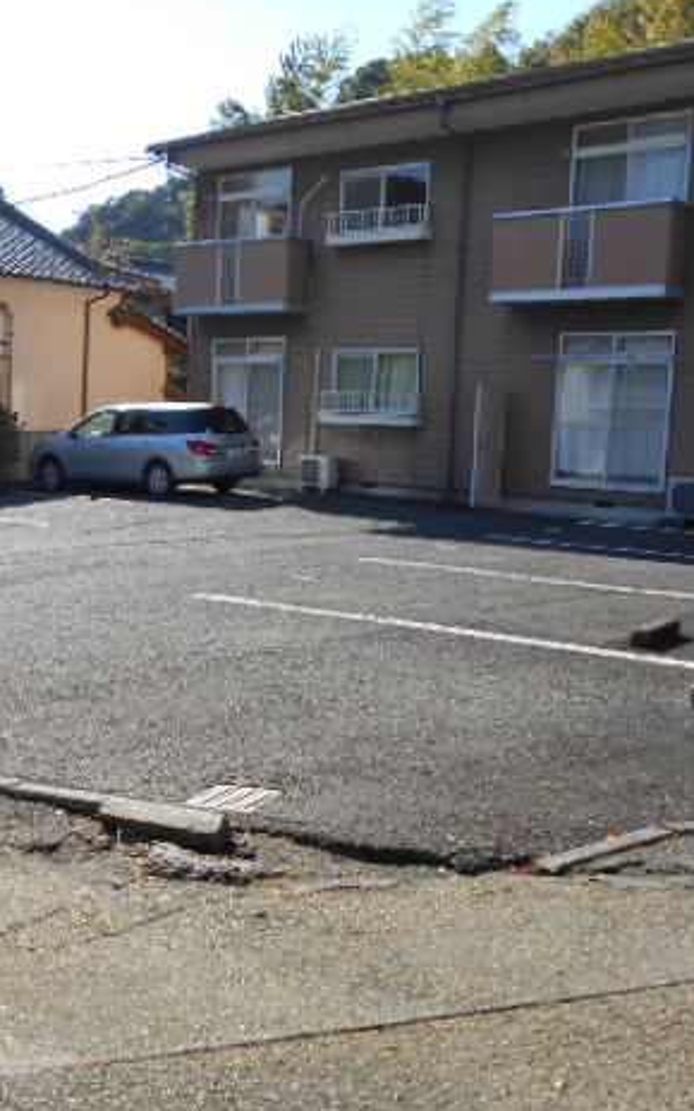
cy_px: 546
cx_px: 187
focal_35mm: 38
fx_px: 1150
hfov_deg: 33.0
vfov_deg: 51.5
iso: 80
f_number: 3.2
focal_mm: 4.6
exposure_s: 1/640
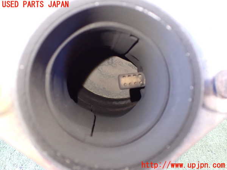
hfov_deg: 60.0
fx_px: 197
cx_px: 114
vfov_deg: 46.8
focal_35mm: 30
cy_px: 85
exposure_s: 1/30
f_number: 2.3
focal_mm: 5.4
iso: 1250
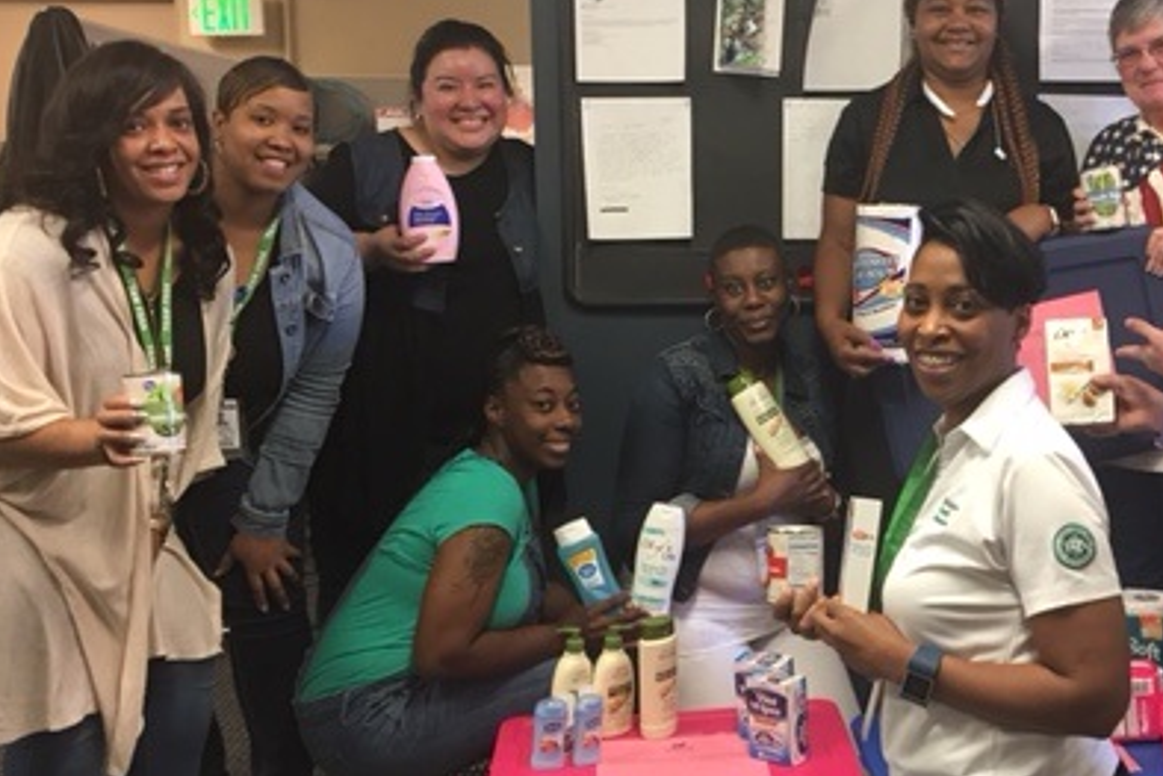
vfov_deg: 27.5
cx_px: 821
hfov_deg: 39.6
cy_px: 404
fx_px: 1583
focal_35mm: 49
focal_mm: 4.15
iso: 64
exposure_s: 1/15
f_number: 2.2
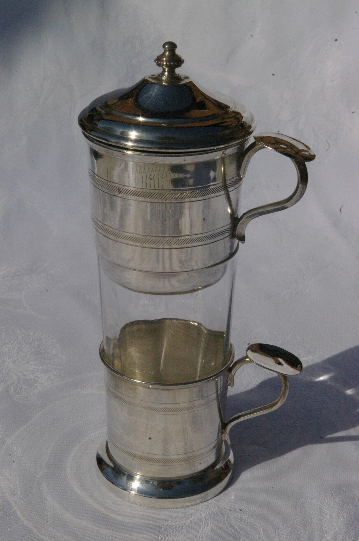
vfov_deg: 49.6
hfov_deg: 34.1
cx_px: 180
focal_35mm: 39
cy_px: 270
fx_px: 584
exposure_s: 1/1500
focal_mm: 26
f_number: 19
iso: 1600
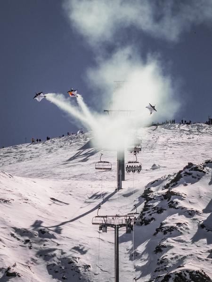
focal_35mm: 316
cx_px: 106
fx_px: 2580
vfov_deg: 6.3
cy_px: 141
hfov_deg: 4.7
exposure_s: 1/1000
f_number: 8
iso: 100
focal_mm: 56.9
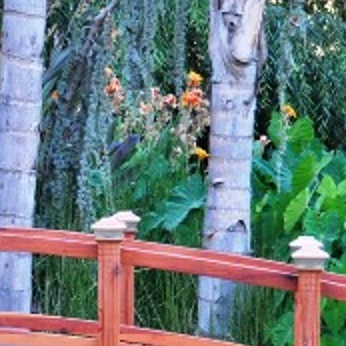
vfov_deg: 10.6
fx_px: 1866
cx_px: -38
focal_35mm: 165
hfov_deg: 10.5
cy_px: 292
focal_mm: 42
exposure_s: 1/60
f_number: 4.5
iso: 800
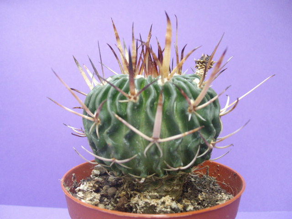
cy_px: 110
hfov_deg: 51.4
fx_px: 304
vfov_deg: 39.7
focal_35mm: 36
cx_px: 146
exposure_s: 1/160
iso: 160
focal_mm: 6
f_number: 2.7
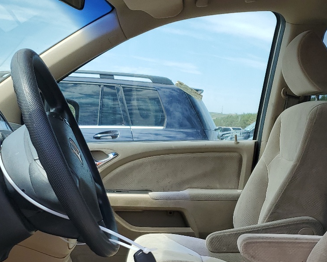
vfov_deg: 26.4
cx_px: 194
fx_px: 532
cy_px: 252
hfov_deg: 34.0
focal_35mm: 55
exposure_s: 1/1667
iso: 50
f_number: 1.5
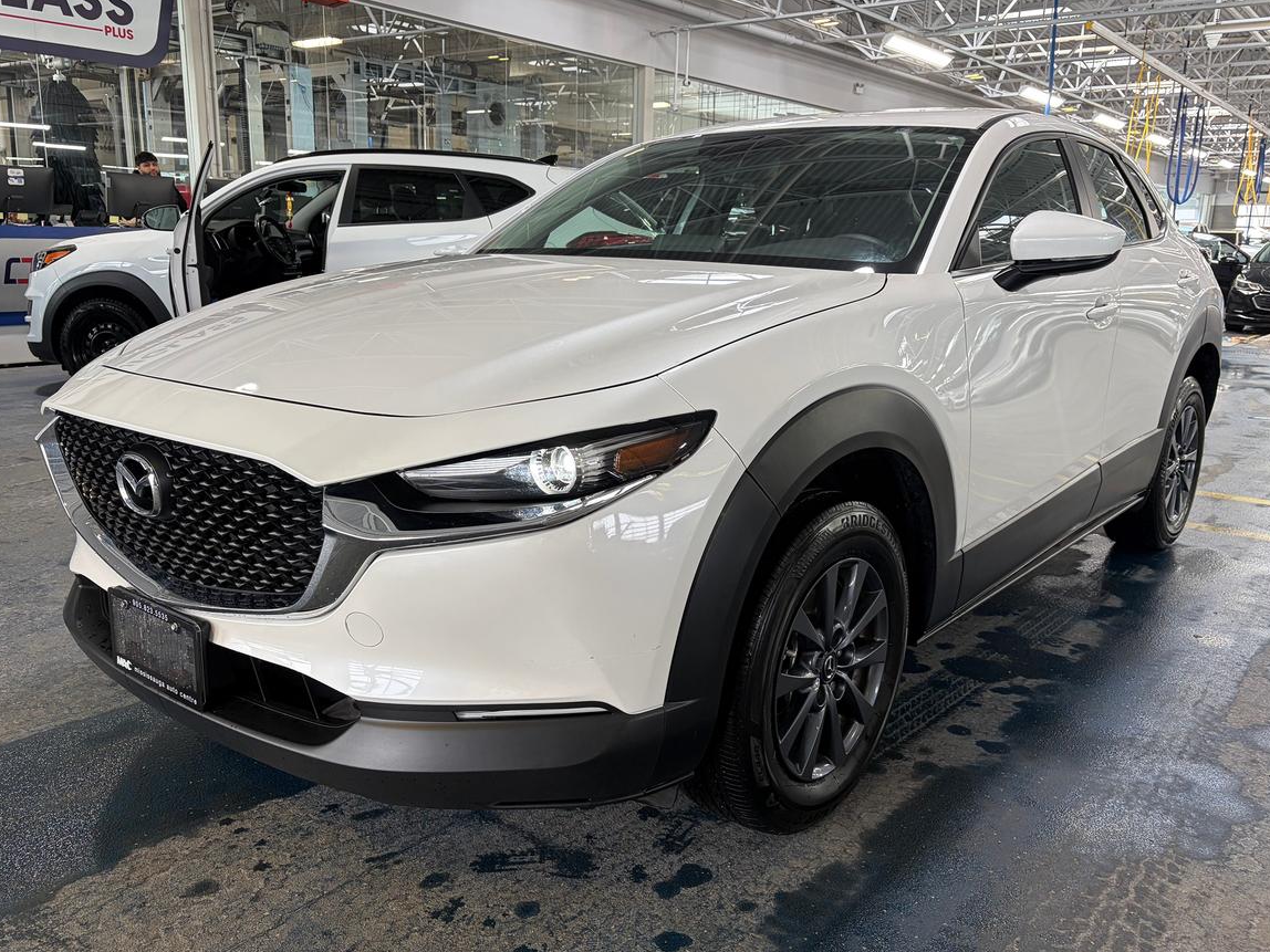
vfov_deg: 48.2
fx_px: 1064
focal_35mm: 29
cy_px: 492
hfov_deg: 61.7
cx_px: 629
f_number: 1.6
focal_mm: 5.96
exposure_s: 1/122
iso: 50
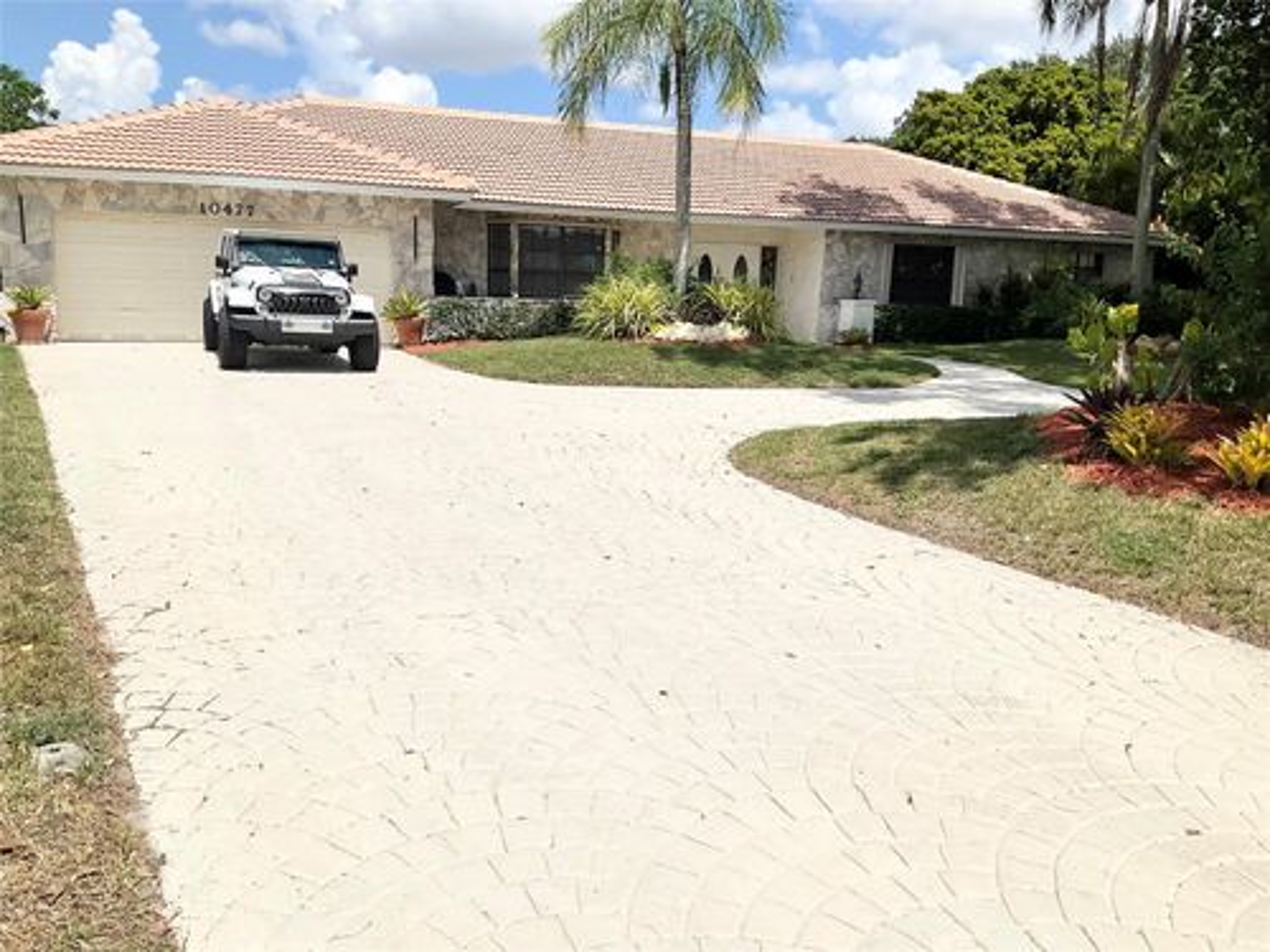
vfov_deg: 48.2
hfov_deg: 61.7
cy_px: 476
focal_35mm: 29
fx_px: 1064
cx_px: 635
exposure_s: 1/5814
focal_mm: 3
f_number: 1.8
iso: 16
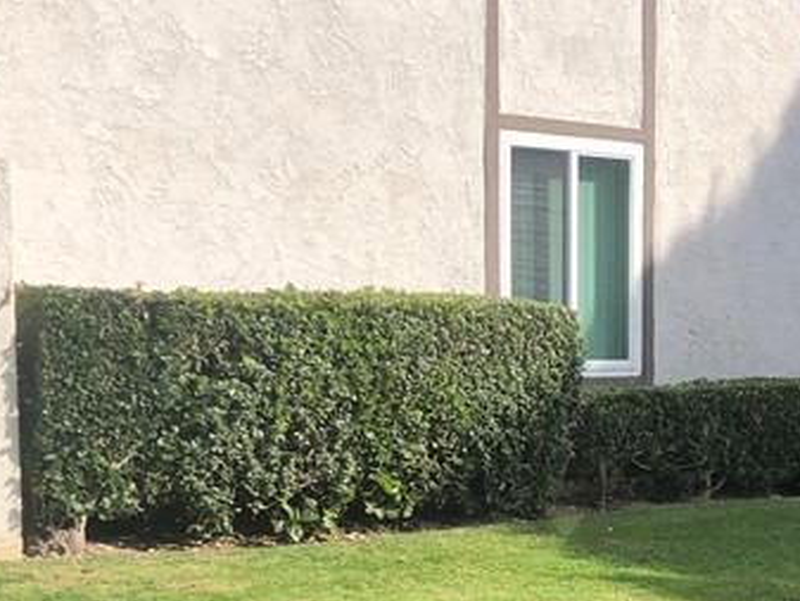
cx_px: 726
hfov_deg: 22.4
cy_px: 622
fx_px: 1965
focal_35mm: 85
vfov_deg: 16.9
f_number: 1.8
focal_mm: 4
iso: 20
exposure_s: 1/1567
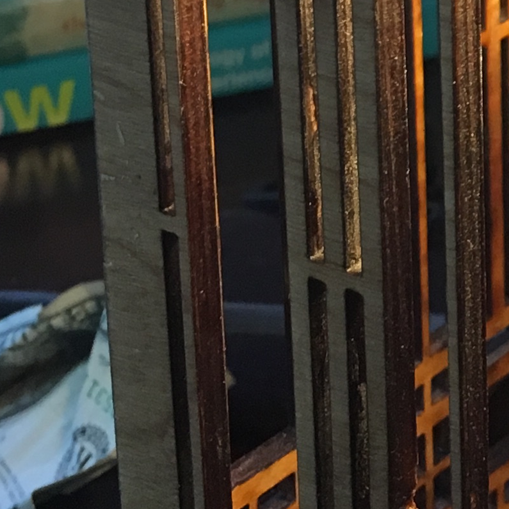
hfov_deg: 12.2
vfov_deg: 13.1
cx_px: 946
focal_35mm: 130
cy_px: -101
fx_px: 2163
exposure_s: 1/30
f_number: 2.2
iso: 100
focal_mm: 4.15
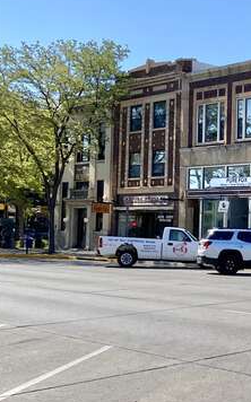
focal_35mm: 62
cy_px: 236
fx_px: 680
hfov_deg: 19.5
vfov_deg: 32.9
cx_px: 313
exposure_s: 1/2817
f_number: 1.8
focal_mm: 4.25
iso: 32
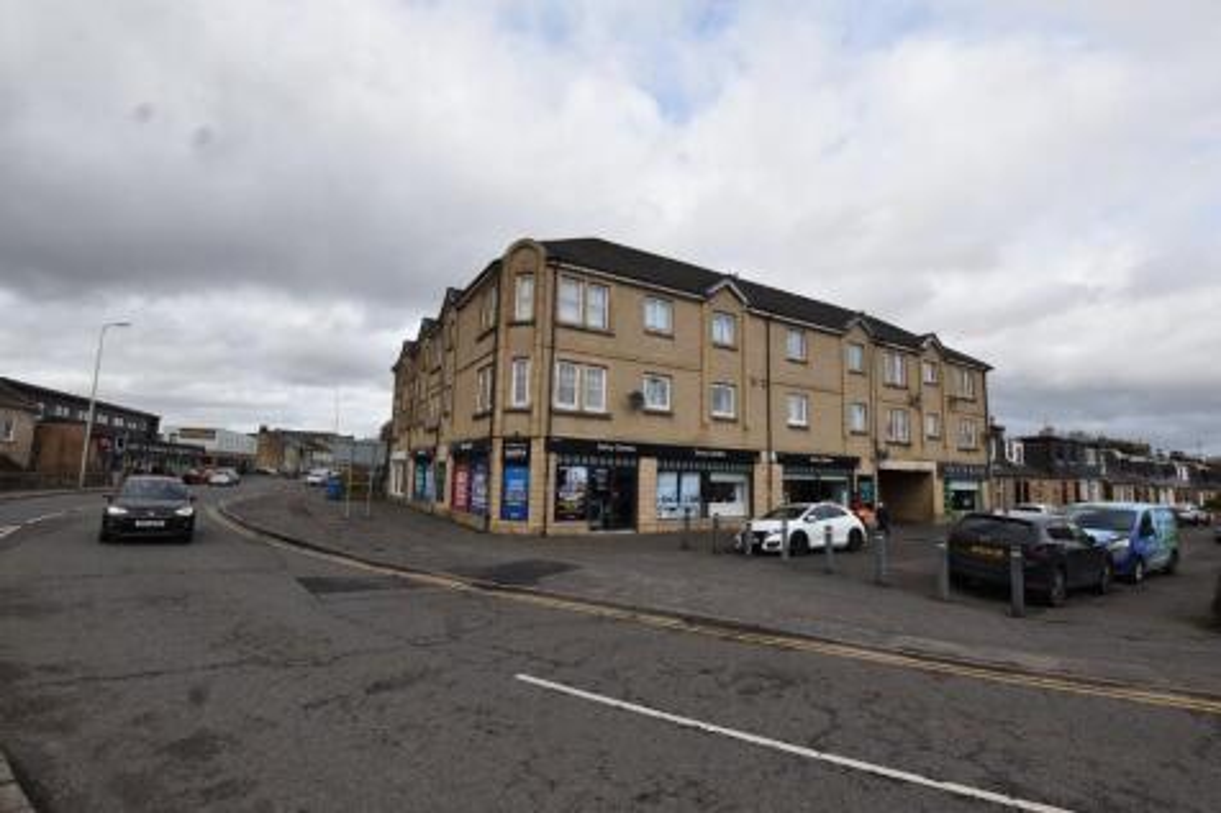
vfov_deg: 77.3
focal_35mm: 15
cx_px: 610
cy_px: 406
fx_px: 509
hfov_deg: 100.4
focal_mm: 10
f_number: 8
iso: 125
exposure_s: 1/250
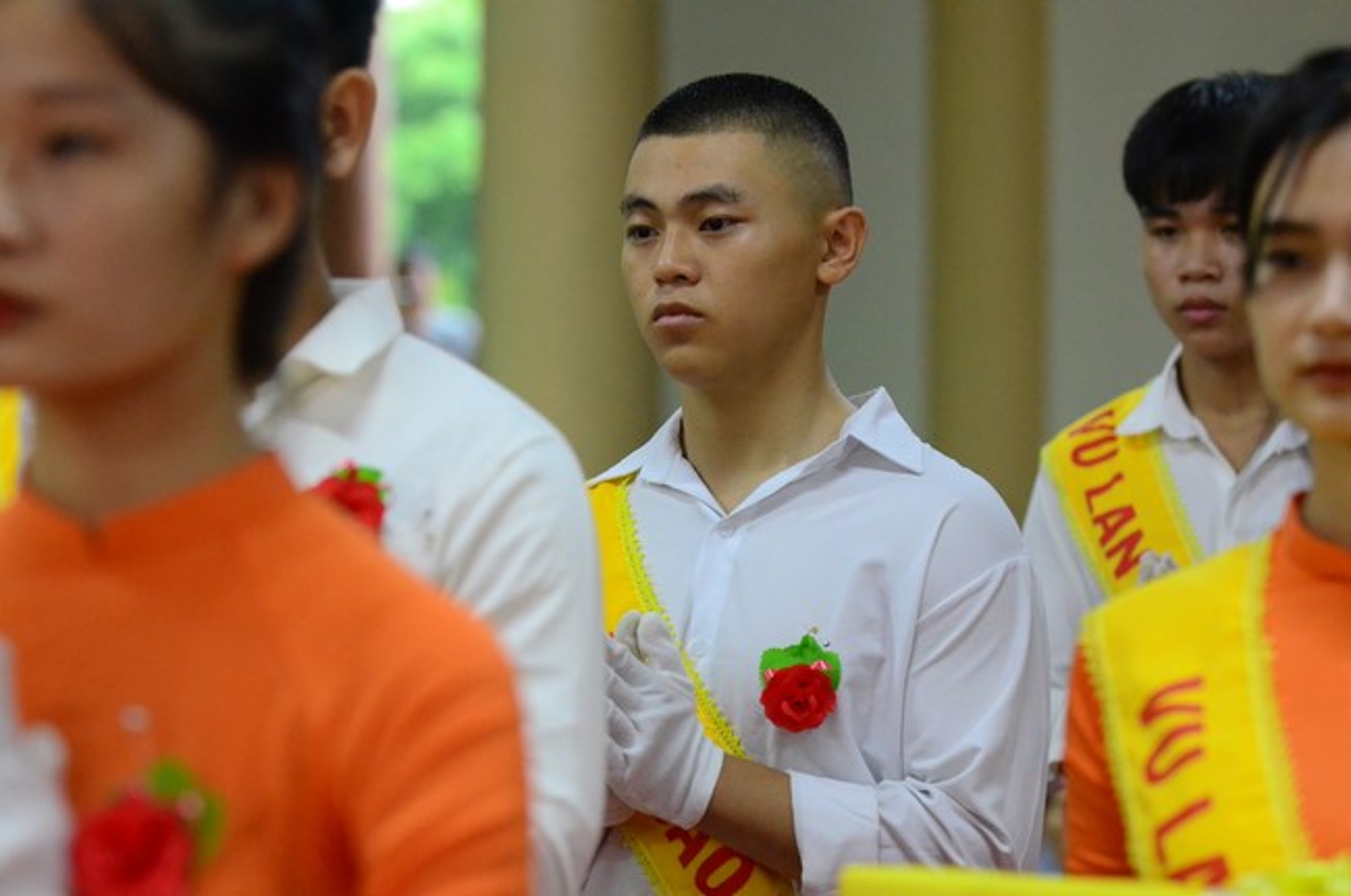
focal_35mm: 129
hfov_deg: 15.9
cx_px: 676
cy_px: 448
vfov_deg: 10.6
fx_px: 4833
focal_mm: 86
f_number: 2.8
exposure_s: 1/200
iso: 4000
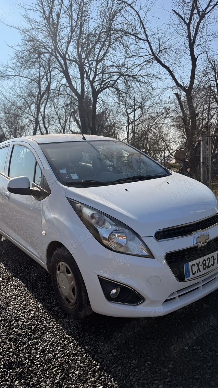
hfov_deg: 42.8
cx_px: 96
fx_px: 277
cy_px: 193
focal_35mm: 27
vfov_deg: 69.9
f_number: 1.78
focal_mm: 6.76
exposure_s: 1/7353
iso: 100
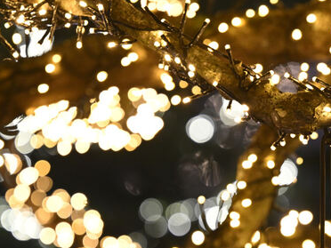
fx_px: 2878
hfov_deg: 6.6
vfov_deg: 4.9
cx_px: 291
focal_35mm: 301
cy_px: 325
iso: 2000
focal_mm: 97
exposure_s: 1/100
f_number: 3.2
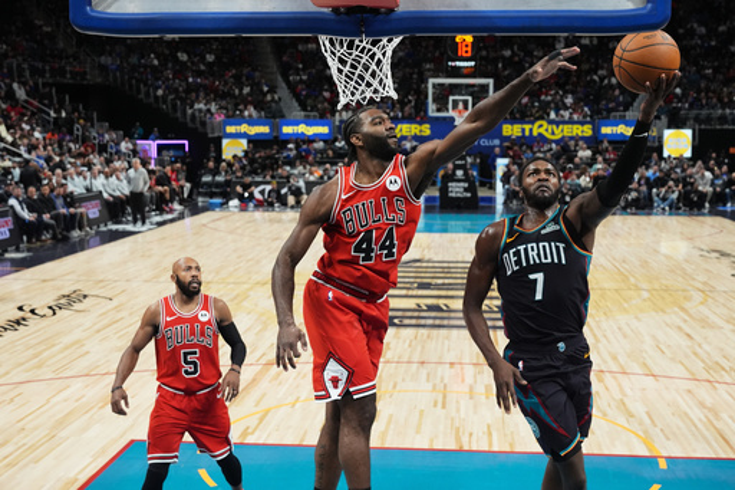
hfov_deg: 40.4
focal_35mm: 49
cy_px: 245
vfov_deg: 27.5
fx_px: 1000
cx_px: 368
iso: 4000
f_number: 4.5
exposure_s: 1/1250
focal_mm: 49
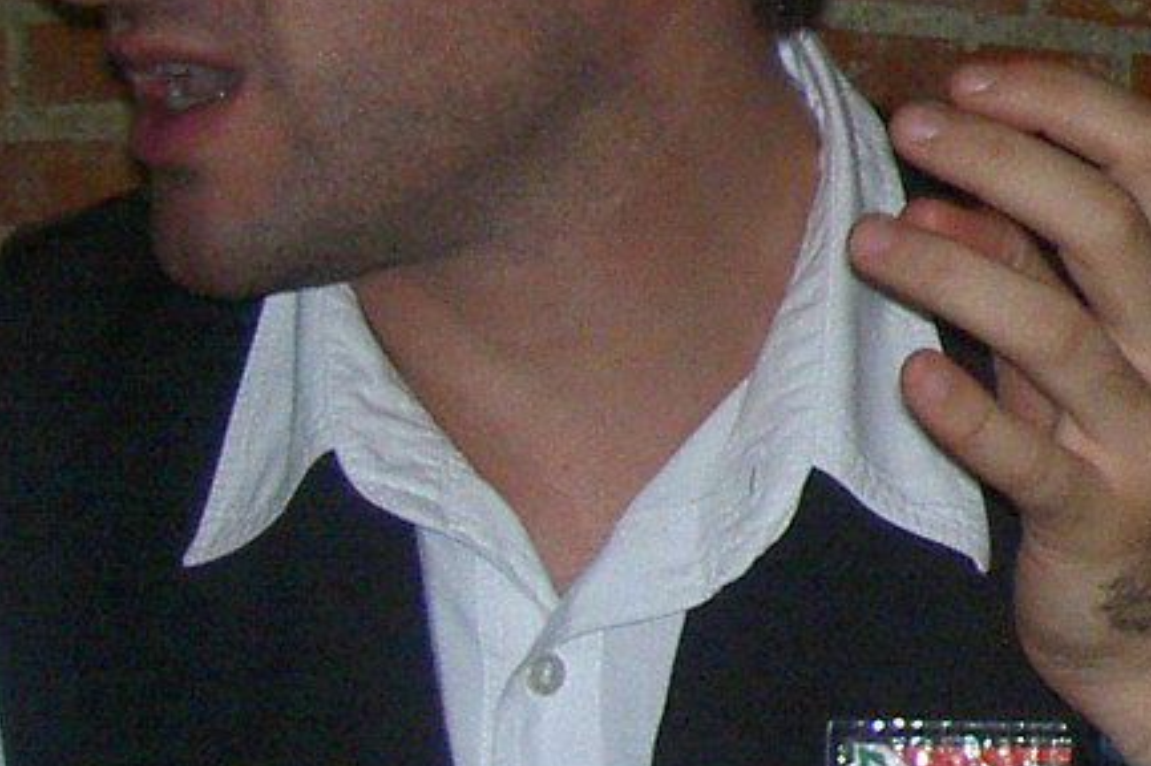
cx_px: 2060
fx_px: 4792
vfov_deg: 9.0
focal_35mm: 150
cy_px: -290
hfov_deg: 12.5
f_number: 2.8
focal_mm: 8
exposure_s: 1/59.5
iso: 100
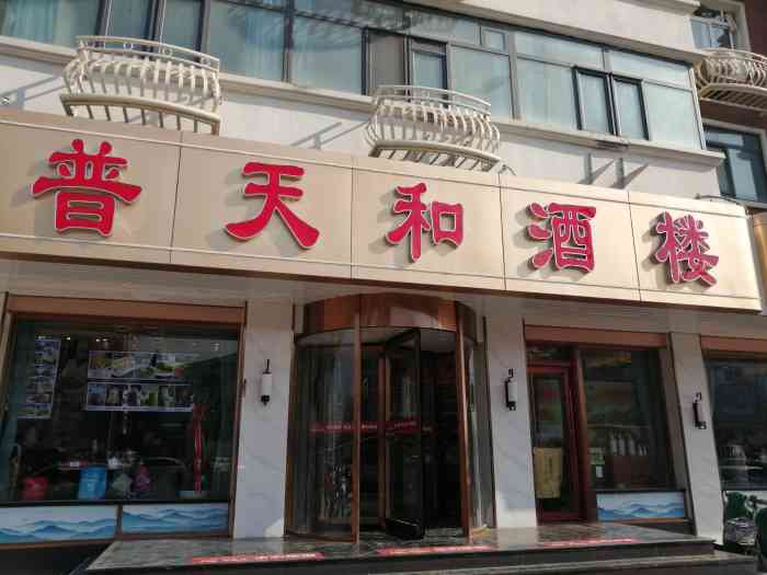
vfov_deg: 53.1
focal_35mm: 26
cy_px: 288
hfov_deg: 67.3
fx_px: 576
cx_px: 384
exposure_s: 1/2000
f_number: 1.8
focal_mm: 3.62
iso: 50
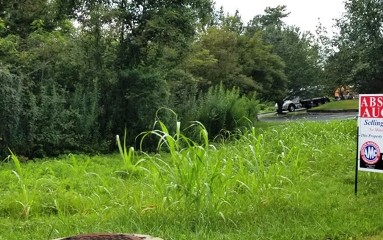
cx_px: 226
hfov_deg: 37.4
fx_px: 564
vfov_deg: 23.9
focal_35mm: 54
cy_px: 153
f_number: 1.7
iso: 50
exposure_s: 1/1652
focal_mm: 4.25
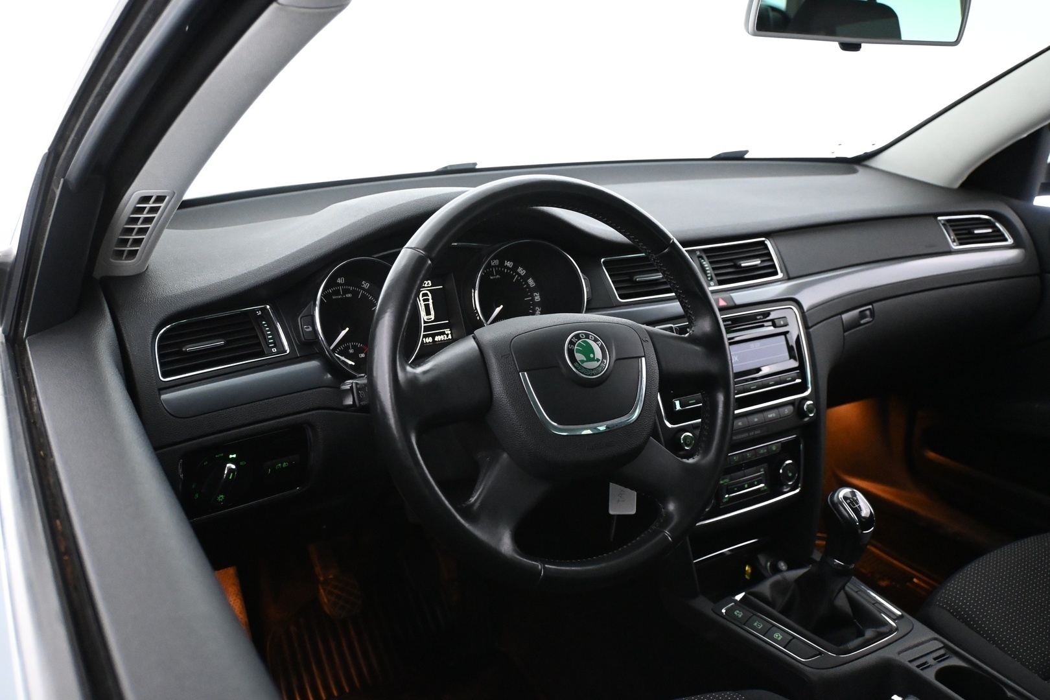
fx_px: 941
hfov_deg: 58.3
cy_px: 350
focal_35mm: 32
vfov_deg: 40.8
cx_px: 525
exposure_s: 1/40
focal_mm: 21.5
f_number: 4
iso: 4000
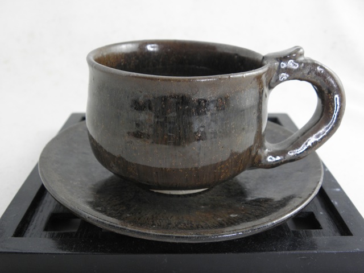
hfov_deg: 47.9
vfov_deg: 36.8
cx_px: 182
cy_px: 136
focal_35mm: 39
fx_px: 410
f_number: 3.2
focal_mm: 7.07
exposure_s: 1/8
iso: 125
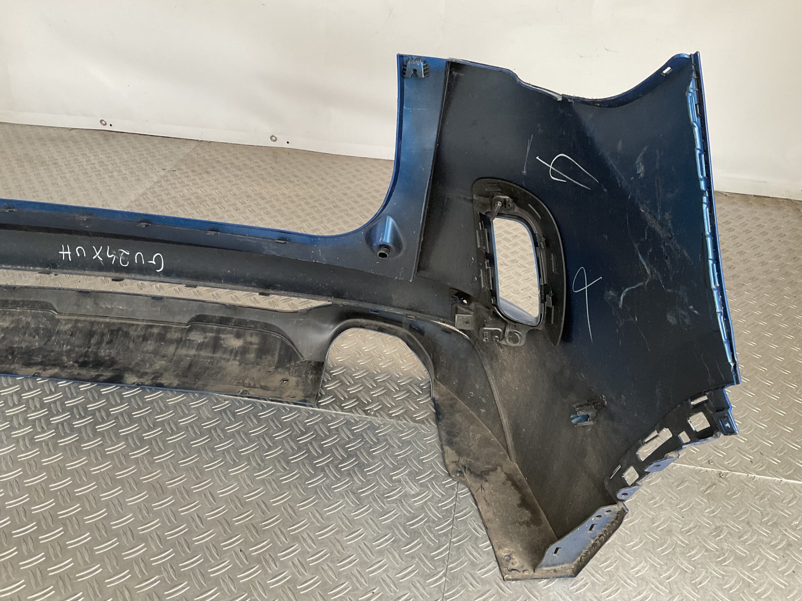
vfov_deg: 48.2
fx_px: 672
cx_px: 401
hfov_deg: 61.7
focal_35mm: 29
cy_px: 300
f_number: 1.8
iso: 64
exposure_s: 1/60
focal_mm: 3
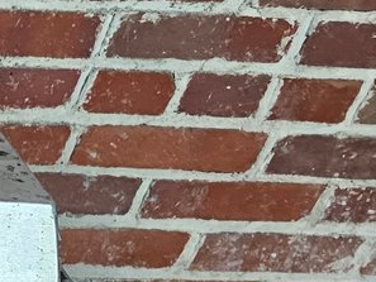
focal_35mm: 117
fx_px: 1271
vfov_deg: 12.7
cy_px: 150
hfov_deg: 12.4
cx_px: -580
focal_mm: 6.3
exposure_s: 1/120
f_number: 1.7
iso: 1000
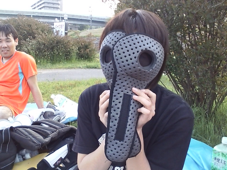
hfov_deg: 61.7
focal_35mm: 29
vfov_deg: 48.2
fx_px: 190
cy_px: 85
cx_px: 114
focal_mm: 3.73
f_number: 3.5
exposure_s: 1/37
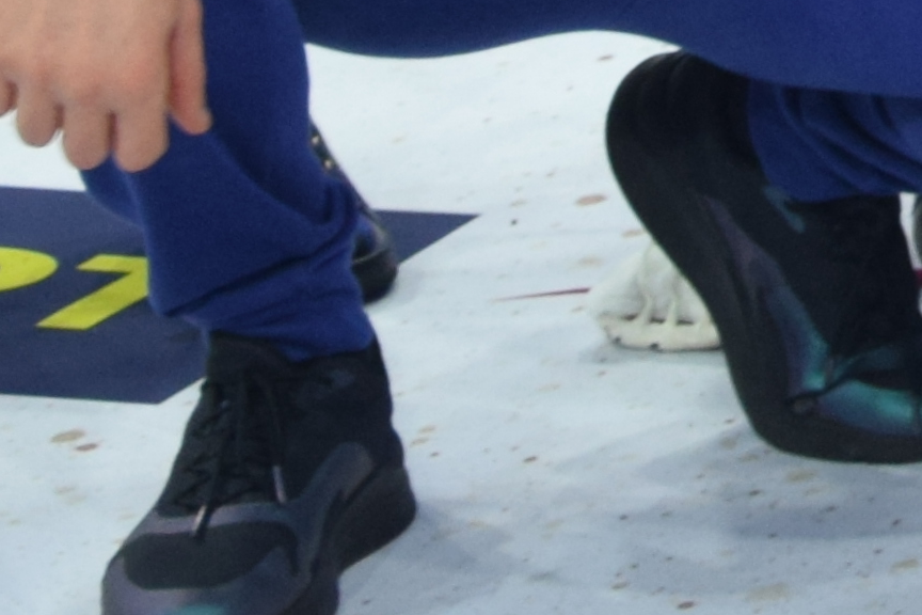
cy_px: -1366
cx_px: 2529
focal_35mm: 354
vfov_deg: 3.8
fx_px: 9066
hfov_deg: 5.5
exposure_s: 1/60
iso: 720
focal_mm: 34
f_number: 4.2
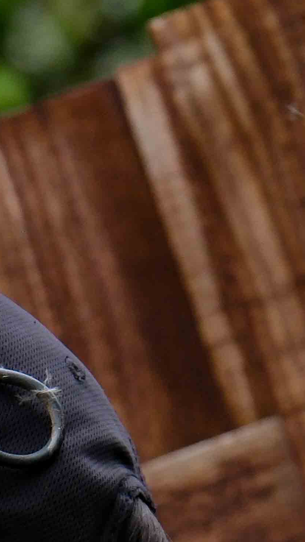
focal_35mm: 874
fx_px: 12572
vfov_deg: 2.5
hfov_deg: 1.4
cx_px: -655
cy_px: 780
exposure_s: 1/250
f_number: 5
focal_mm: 106
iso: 800
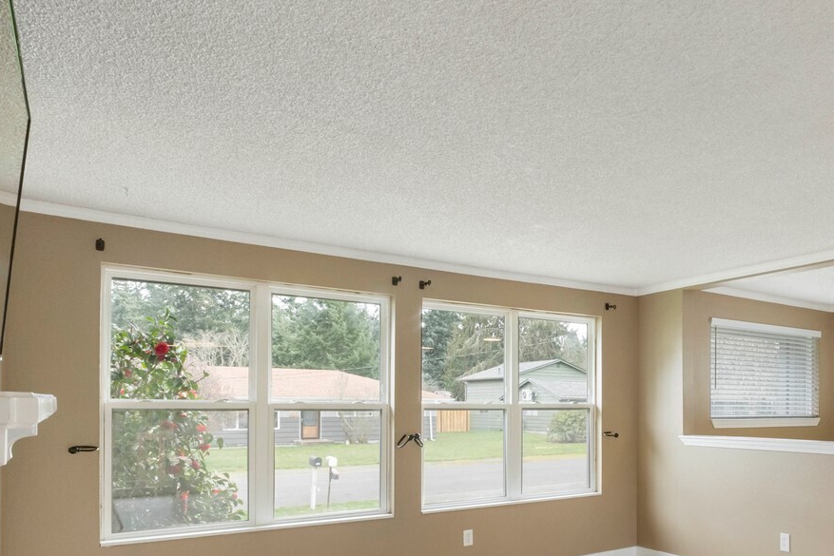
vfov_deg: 43.8
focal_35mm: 29
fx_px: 672
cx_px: 697
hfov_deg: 57.6
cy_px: 402
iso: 800
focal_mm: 10
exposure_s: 1/80
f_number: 9
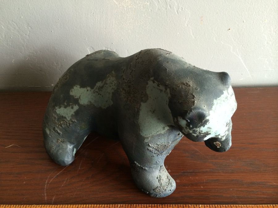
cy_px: 104
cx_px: 139
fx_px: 241
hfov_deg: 60.0
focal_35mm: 30
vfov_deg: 46.8
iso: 125
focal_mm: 4.12
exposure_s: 1/30
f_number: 2.2
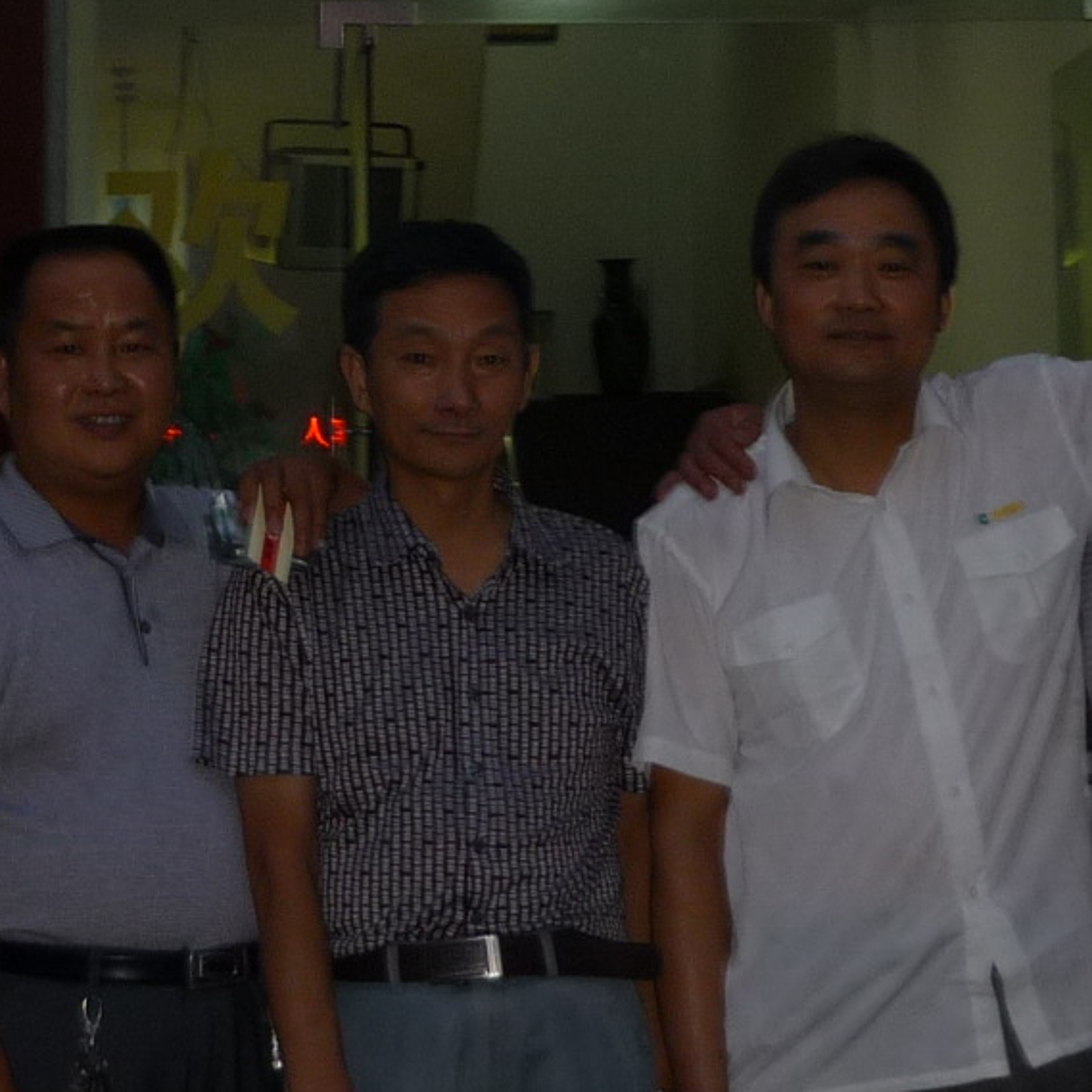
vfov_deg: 16.1
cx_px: 65
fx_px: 3747
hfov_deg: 16.3
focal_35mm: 105
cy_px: -88
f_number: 2.8
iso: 100
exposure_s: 1/30
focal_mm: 5.5
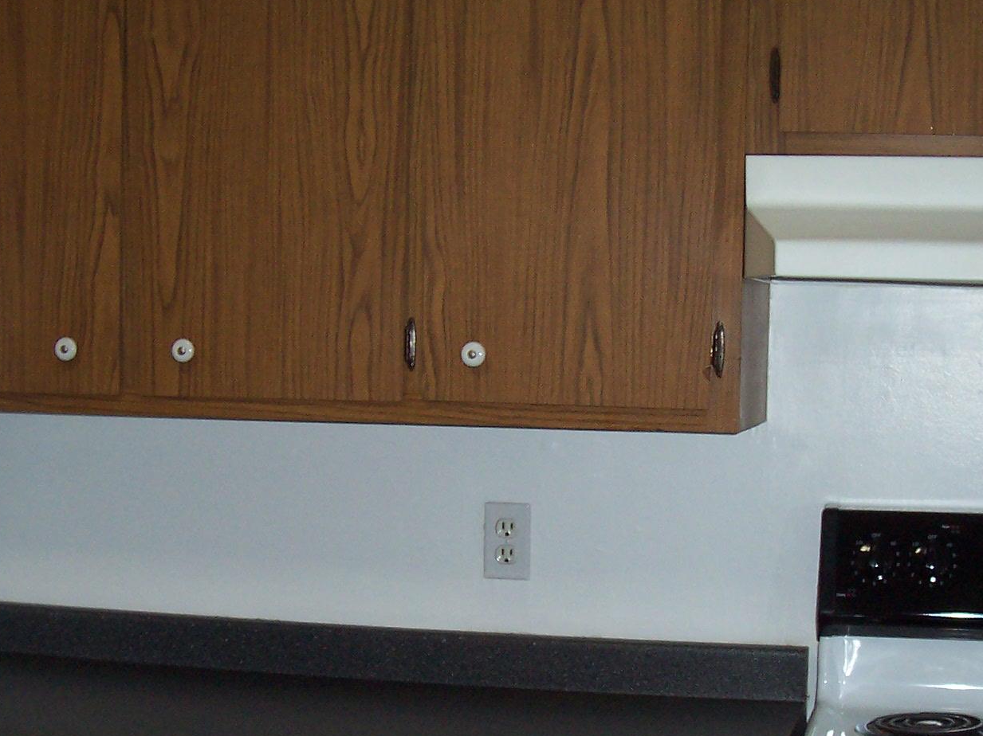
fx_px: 1732
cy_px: 512
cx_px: 619
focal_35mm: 61
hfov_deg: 31.5
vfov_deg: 23.9
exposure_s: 1/60
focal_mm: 5.6
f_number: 2.8
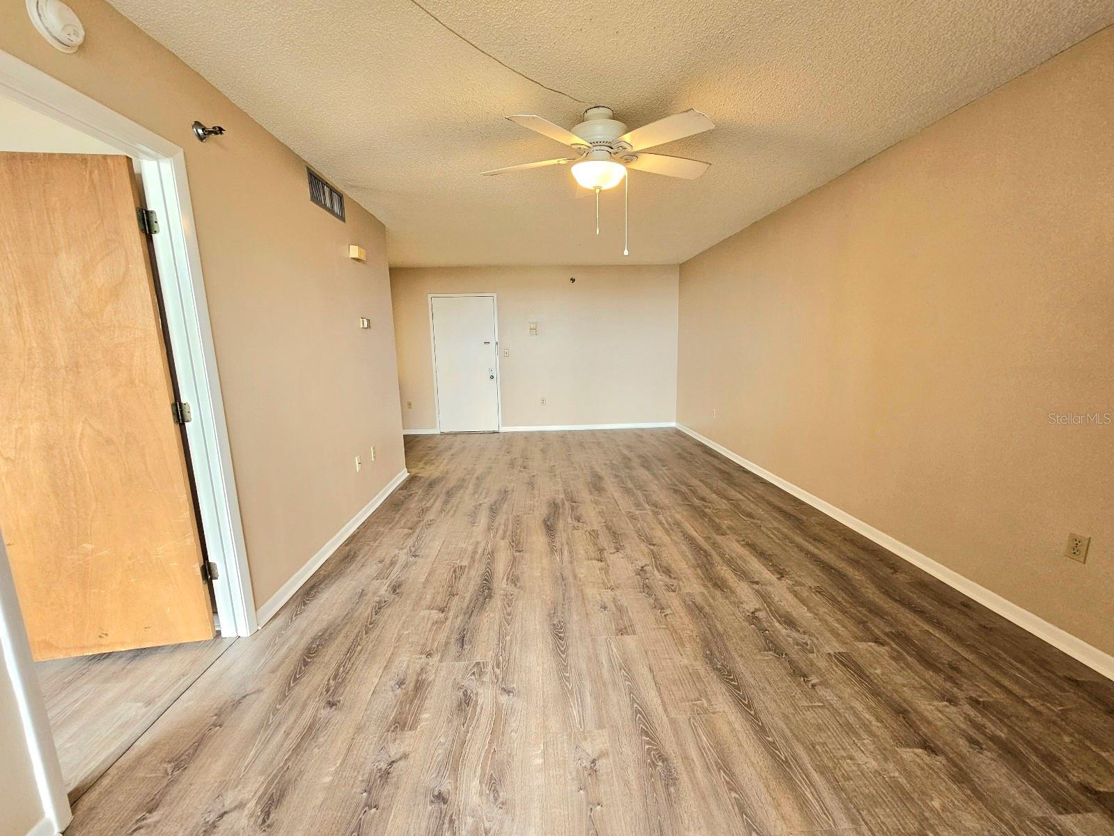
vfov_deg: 89.9
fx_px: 418
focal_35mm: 13
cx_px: 557
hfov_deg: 106.2
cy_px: 418
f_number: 2.2
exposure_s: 1/60.2
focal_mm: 2.2
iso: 200
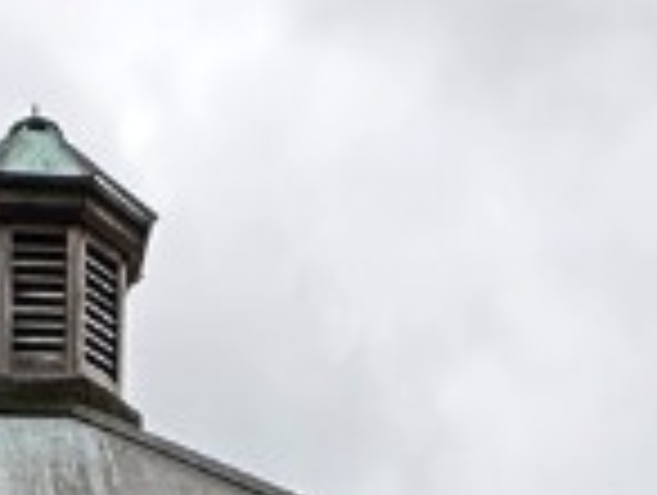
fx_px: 1863
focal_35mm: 98
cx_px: 4
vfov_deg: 9.6
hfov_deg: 19.4
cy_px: 1670
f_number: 2.2
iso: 40
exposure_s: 1/483
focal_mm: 2.22
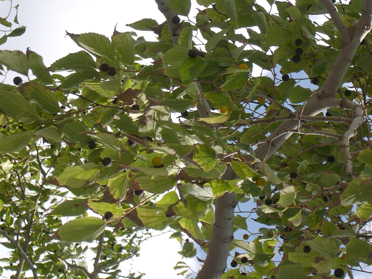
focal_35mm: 114
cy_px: 140
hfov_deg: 17.3
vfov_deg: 13.0
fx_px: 1225
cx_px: 186
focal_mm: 24
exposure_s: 1/89
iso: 100
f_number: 13.4
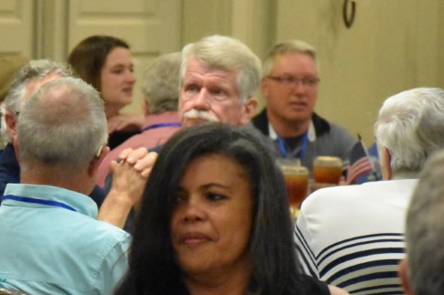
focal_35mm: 374
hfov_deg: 5.5
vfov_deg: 3.7
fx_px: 4613
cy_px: 241
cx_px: 179
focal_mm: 105
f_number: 5.6
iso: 11400
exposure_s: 1/125
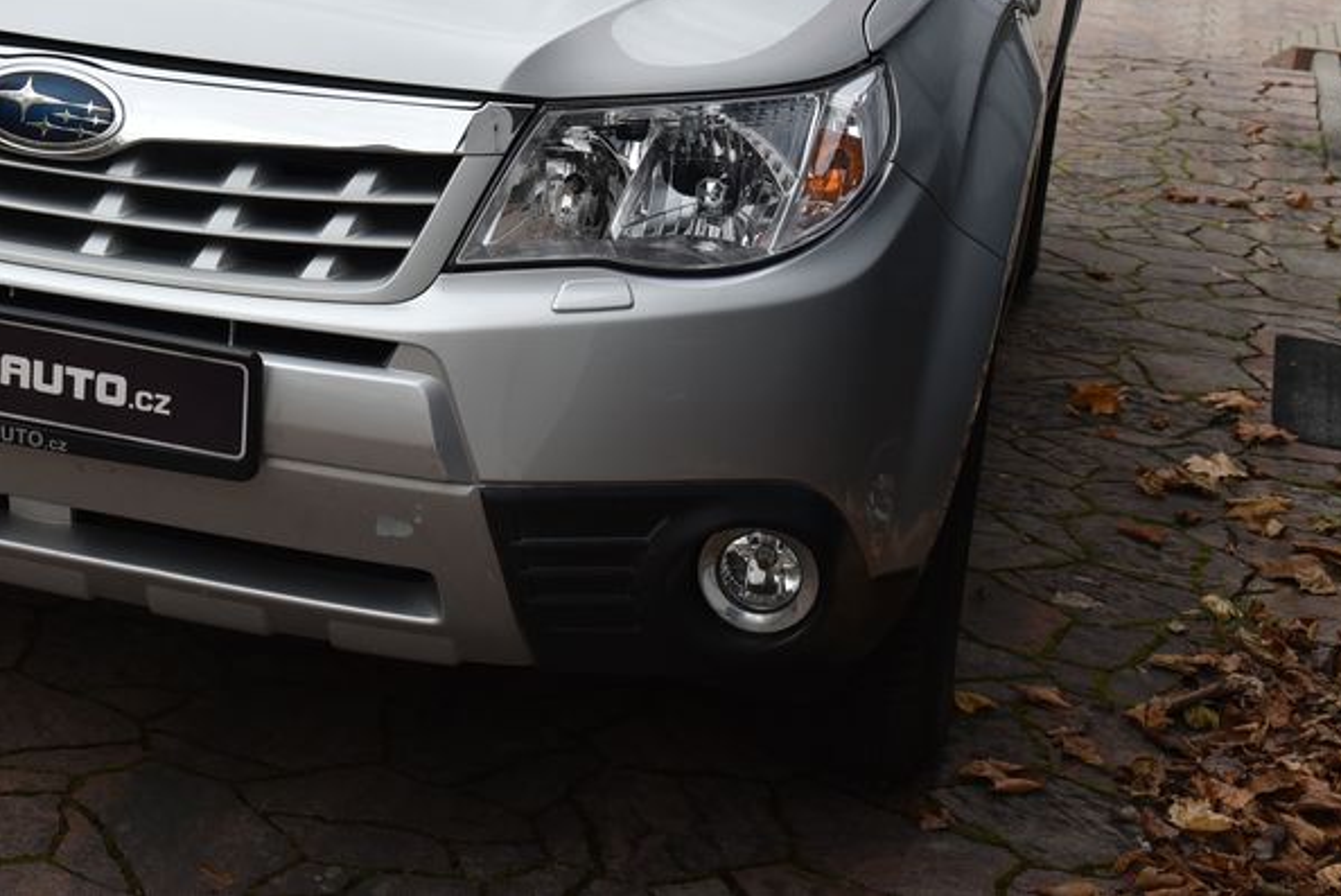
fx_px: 2572
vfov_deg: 19.5
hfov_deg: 28.6
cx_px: 287
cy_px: 126
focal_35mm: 69
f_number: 9
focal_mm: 40
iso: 500
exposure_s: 1/320
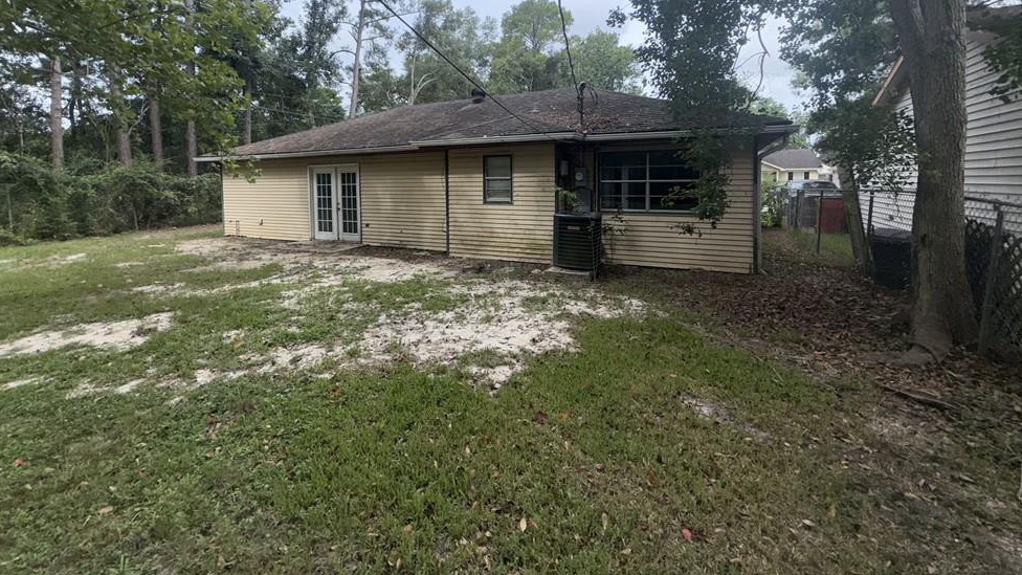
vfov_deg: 65.6
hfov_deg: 99.4
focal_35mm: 16
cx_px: 508
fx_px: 434
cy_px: 200
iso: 16
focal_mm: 2.22
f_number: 2.2
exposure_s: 1/370
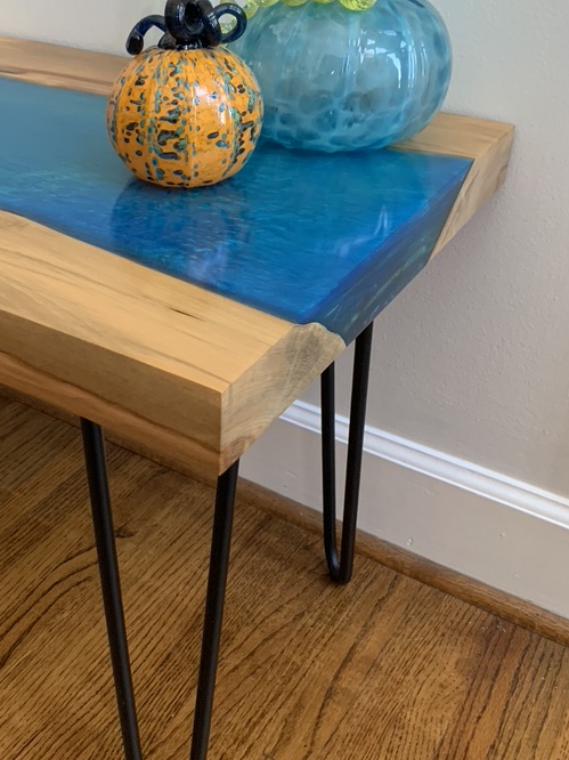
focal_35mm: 40
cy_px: 350
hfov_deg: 35.2
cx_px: 151
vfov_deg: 46.8
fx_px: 877
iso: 400
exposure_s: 1/48
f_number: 1.8
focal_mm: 4.25
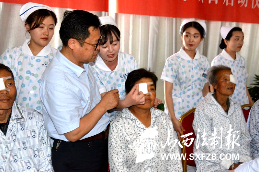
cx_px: 130
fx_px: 269
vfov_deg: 35.3
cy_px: 86
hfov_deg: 51.4
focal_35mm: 38
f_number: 7.1
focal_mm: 25
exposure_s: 1/60
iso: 3200
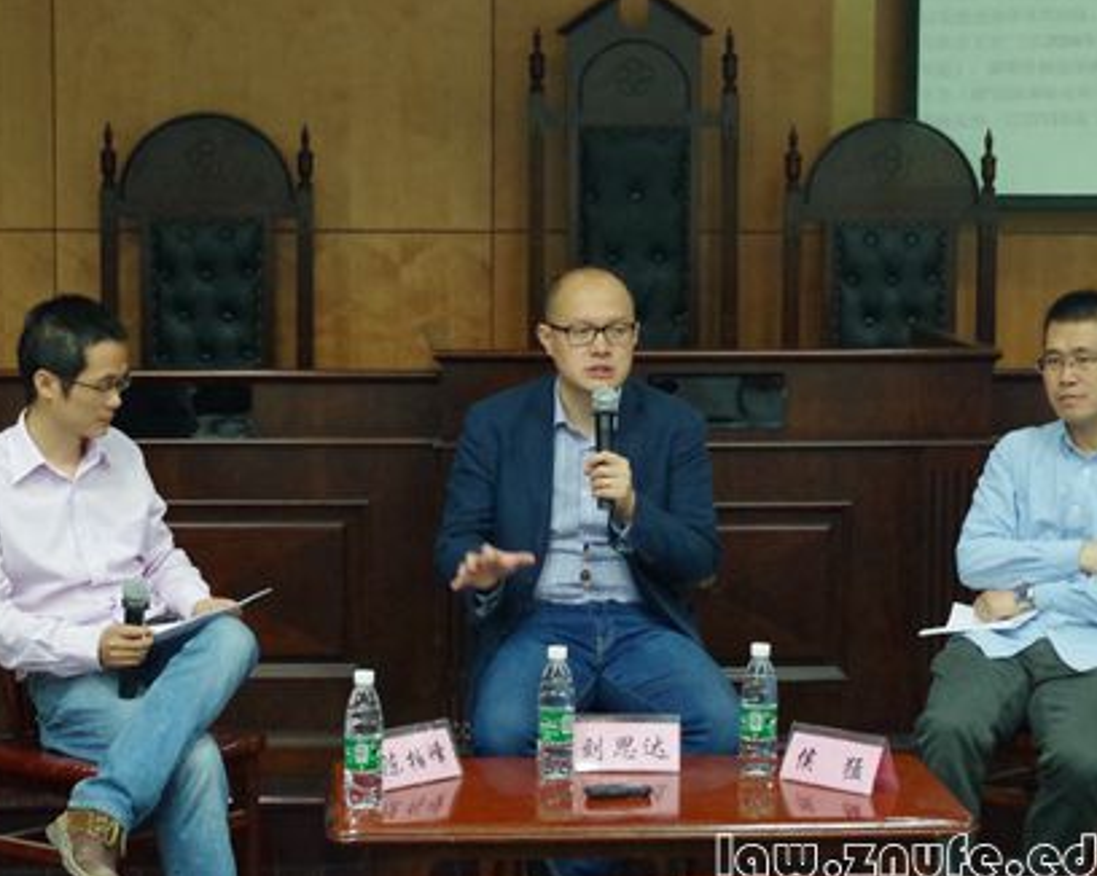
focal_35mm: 69
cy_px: 437
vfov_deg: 22.1
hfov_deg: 27.5
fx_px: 2239
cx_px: 567
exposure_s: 1/30
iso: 3200
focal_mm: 40
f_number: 5.6
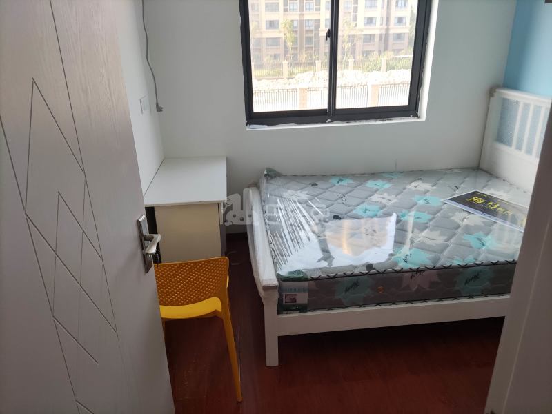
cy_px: 207
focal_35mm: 26
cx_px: 276
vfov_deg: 53.1
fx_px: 415
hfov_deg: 67.3
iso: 52
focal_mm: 4.71
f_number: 1.79
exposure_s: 1/100
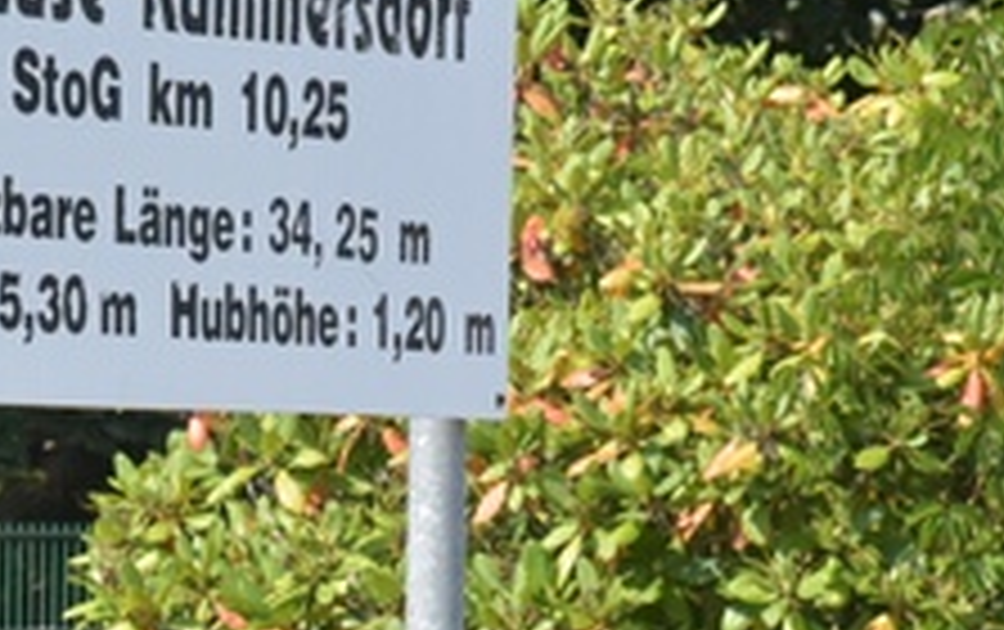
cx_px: 275
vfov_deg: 3.0
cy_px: 562
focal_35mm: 438
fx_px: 12000
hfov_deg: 4.8
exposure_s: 1/1600
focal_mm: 120
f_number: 10
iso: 4000
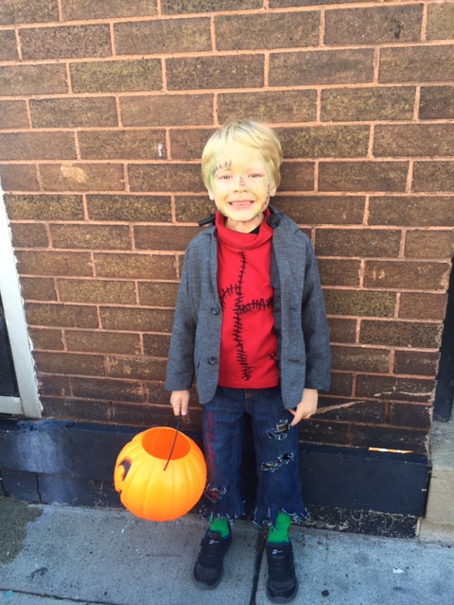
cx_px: 227
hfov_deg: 48.2
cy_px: 302
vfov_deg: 61.7
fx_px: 507
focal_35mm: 29
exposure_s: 1/60
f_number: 2.2
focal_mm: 4.15
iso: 32
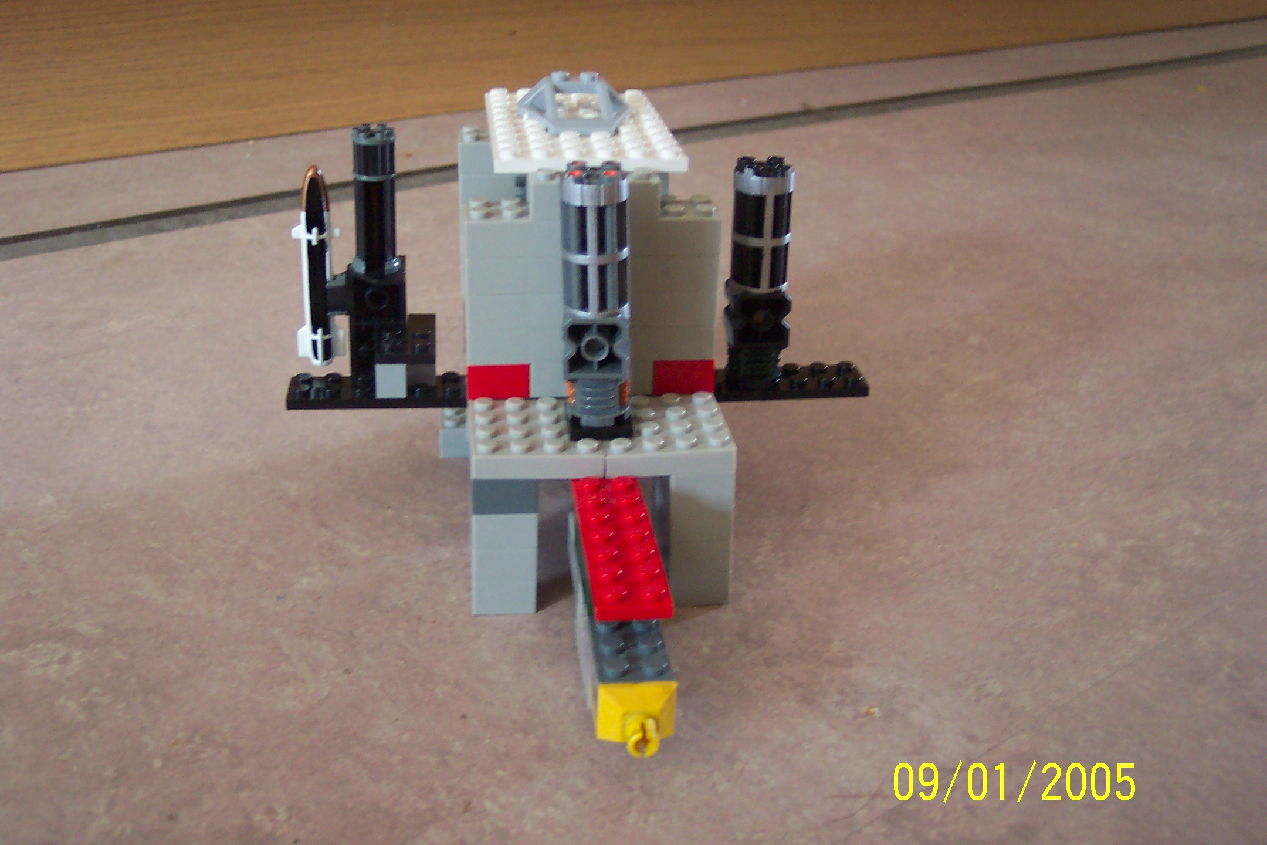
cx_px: 634
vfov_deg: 35.1
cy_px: 422
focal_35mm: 38
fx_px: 1337
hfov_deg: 50.7
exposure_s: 1/15
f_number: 2.8
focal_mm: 8
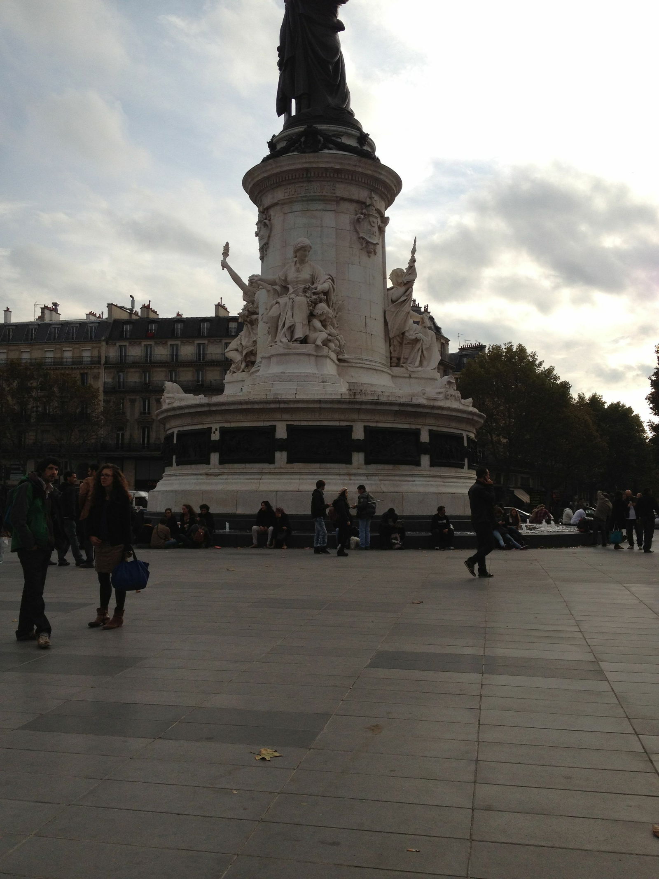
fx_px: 888
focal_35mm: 35
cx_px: 330
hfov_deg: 40.7
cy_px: 440
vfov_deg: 52.6
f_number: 2.4
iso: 64
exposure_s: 1/1972
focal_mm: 4.28
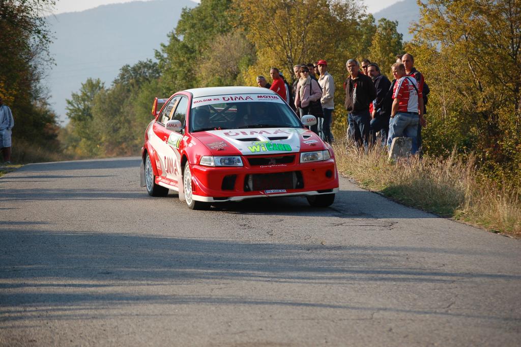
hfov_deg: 12.5
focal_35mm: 165
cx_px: 260
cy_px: 174
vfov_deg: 8.3
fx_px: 2386
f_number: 4.8
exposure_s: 1/1000
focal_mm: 110
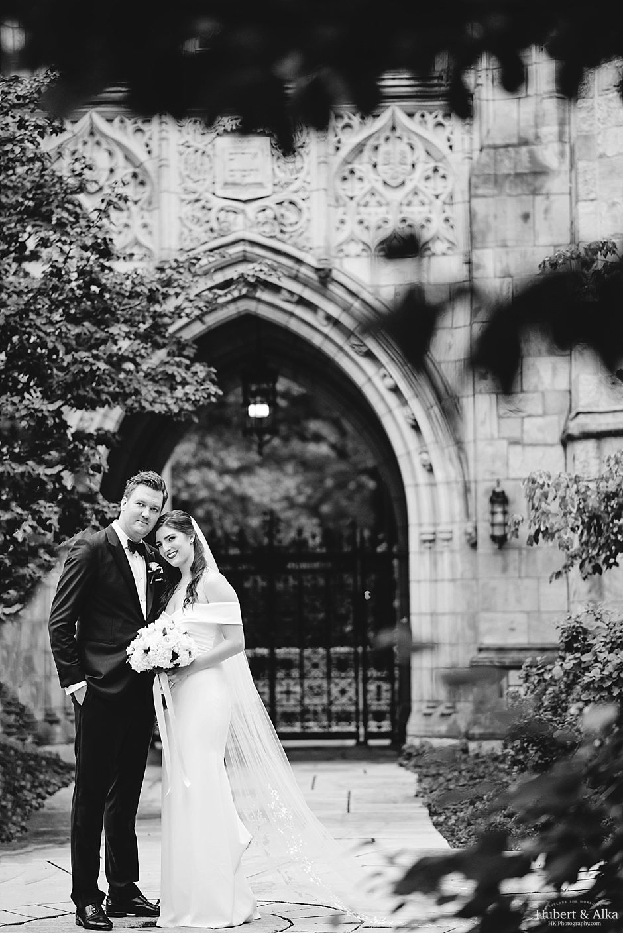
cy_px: 466
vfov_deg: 23.9
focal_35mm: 85
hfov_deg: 16.1
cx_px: 312
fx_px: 2204
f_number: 1.8
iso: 400
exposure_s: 1/2500
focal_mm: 85
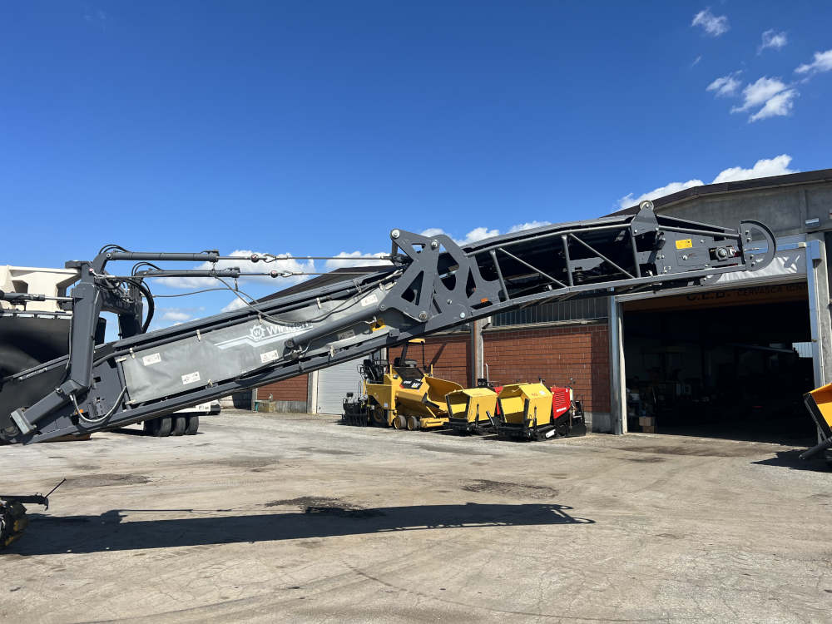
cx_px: 416
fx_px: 625
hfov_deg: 67.3
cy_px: 312
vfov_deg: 53.1
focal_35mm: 26
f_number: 1.5
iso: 50
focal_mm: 5.7
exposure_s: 1/4274
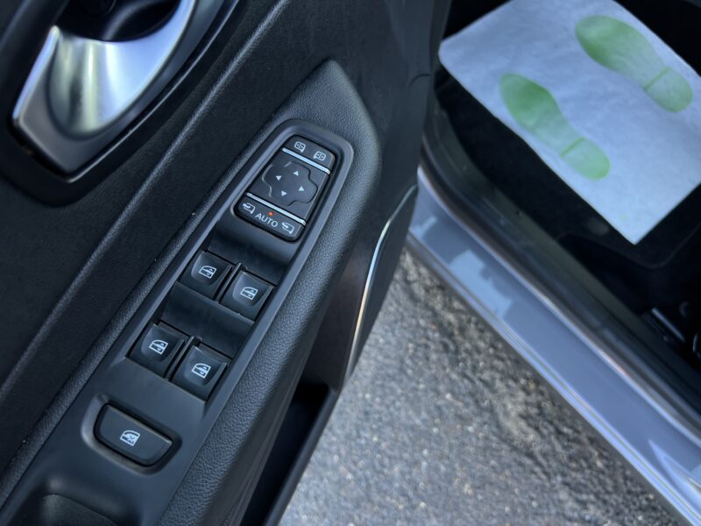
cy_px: 263
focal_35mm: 26
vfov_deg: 53.1
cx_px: 350
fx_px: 527
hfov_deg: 67.3
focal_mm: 5.7
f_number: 1.5
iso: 80
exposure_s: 1/121
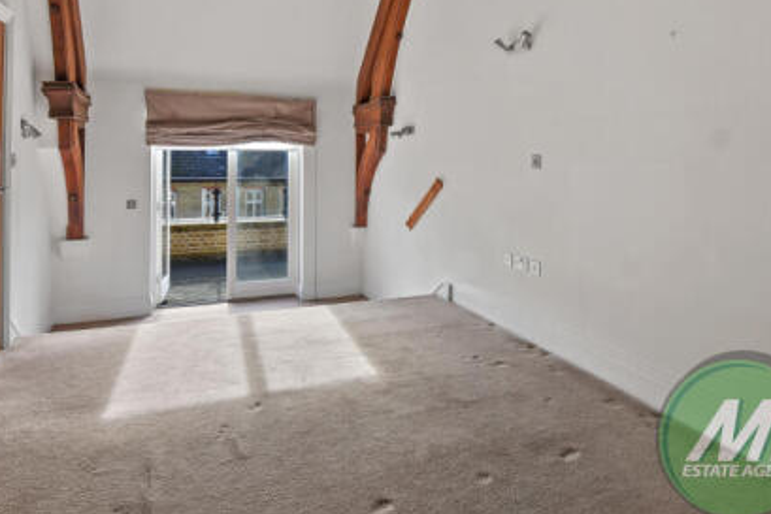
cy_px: 146
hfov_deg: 73.7
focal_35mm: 24
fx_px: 514
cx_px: 397
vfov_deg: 51.5
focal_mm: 10
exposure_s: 1/25
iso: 160
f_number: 5.6
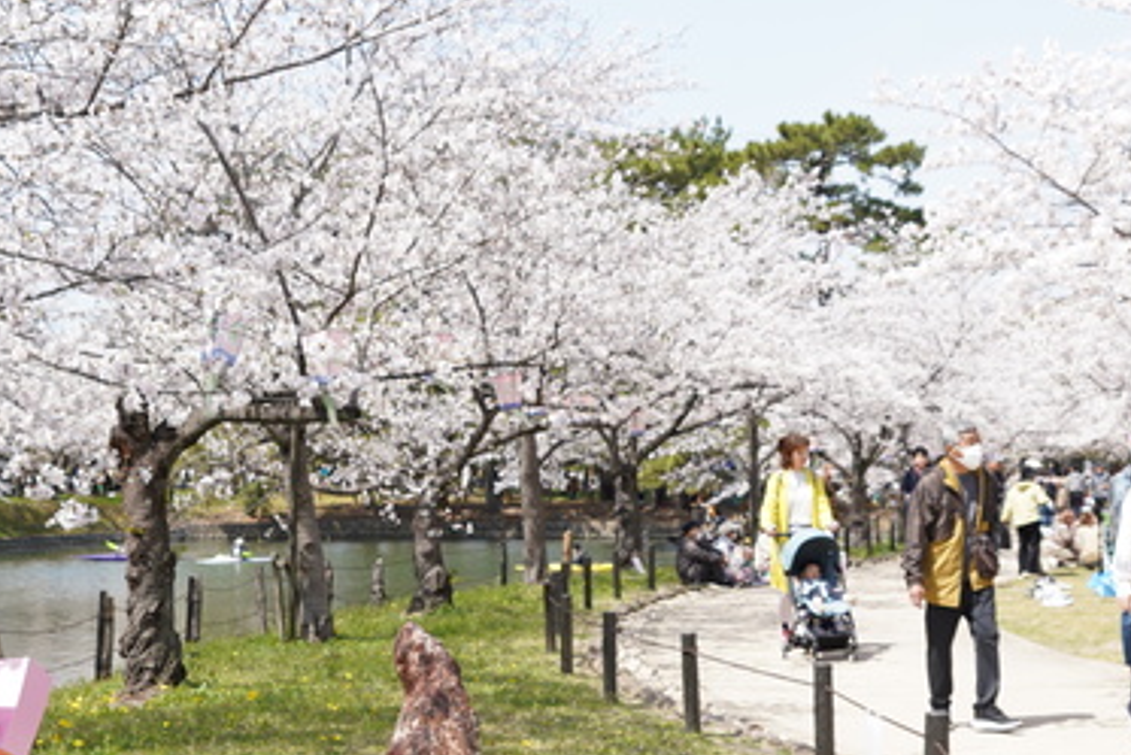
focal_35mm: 60
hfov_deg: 33.3
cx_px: 485
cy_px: 544
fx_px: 1886
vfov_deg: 22.5
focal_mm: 28
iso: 100
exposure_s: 1/125
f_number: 7.1
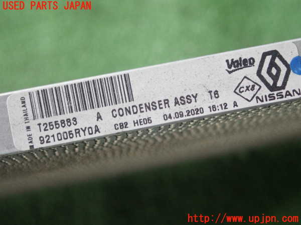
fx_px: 870
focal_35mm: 100
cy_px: 112
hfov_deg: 19.6
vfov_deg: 14.8
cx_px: 150
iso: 800
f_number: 4.9
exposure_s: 1/100
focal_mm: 18
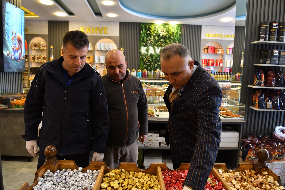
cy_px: 95
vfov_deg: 53.1
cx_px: 142
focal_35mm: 24
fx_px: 190
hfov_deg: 73.7
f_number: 4
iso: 500
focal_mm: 24
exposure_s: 1/160
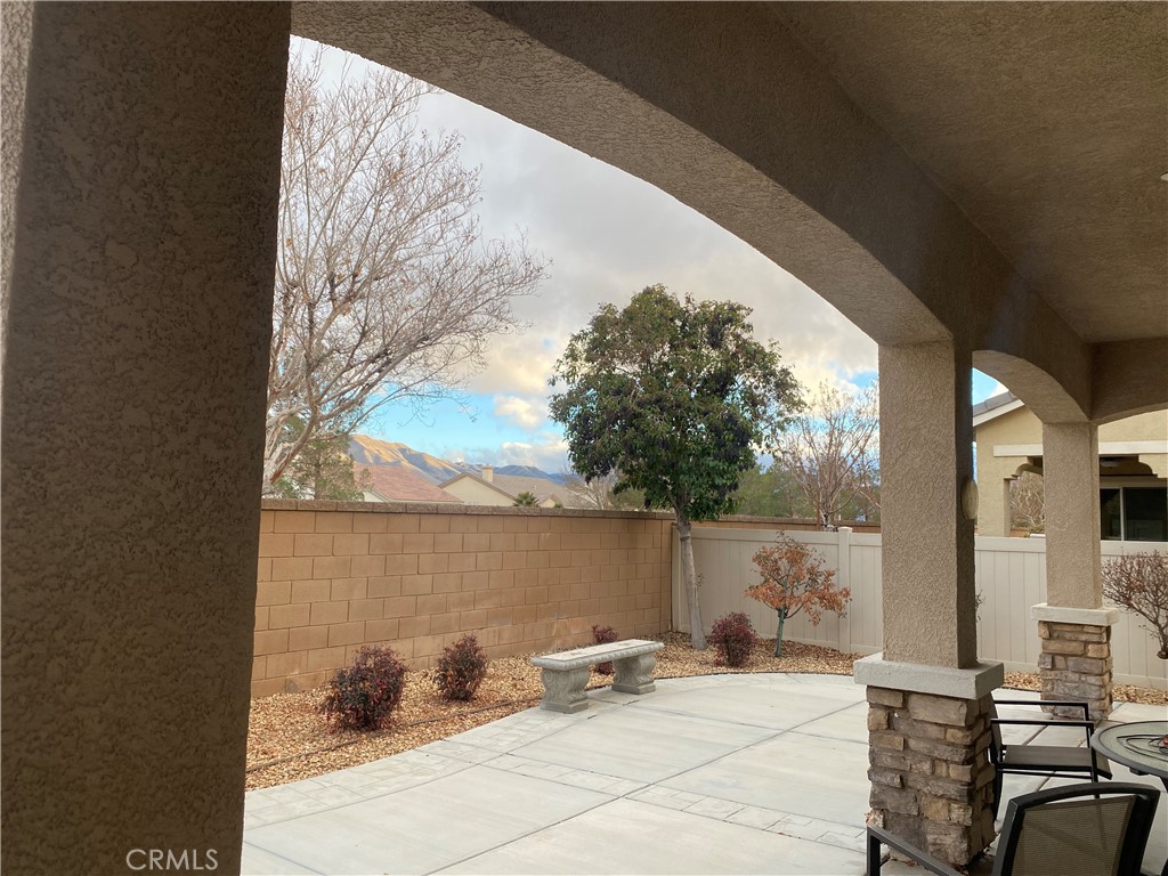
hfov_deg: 67.3
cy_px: 438
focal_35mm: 26
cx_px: 584
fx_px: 877
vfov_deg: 53.1
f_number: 1.8
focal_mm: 4.25
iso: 32
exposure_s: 1/267
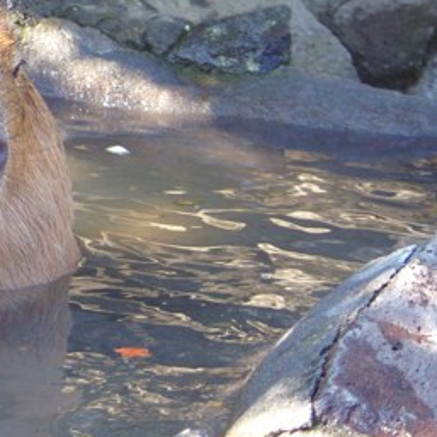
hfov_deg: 5.4
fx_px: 4542
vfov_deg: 5.5
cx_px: -309
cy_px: -104
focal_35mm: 318
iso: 400
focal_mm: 62.5
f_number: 5
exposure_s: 1/250
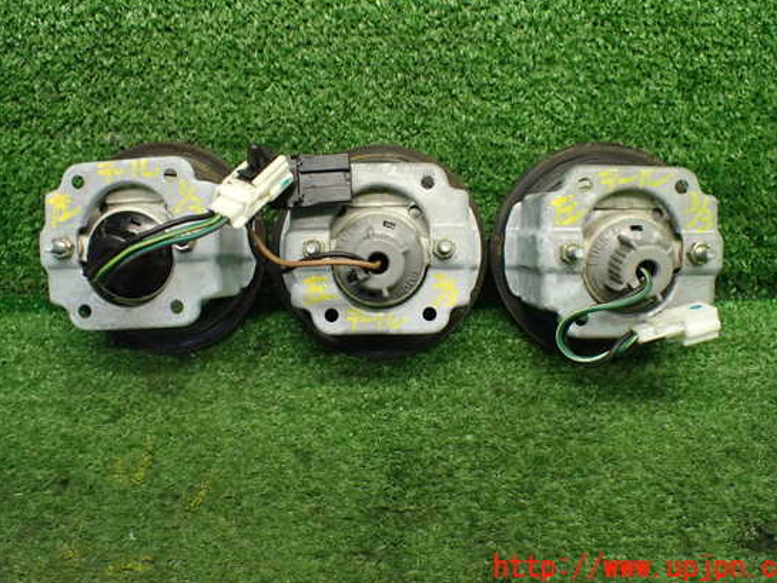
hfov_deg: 55.3
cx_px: 388
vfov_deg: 42.9
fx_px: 741
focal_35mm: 33
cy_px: 265
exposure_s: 1/125
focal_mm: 5.4
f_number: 2.3
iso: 640
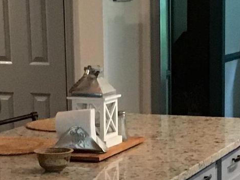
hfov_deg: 14.6
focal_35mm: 134
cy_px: 185
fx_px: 929
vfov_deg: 10.9
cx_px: 217
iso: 250
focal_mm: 3.3
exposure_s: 1/15
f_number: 2.4
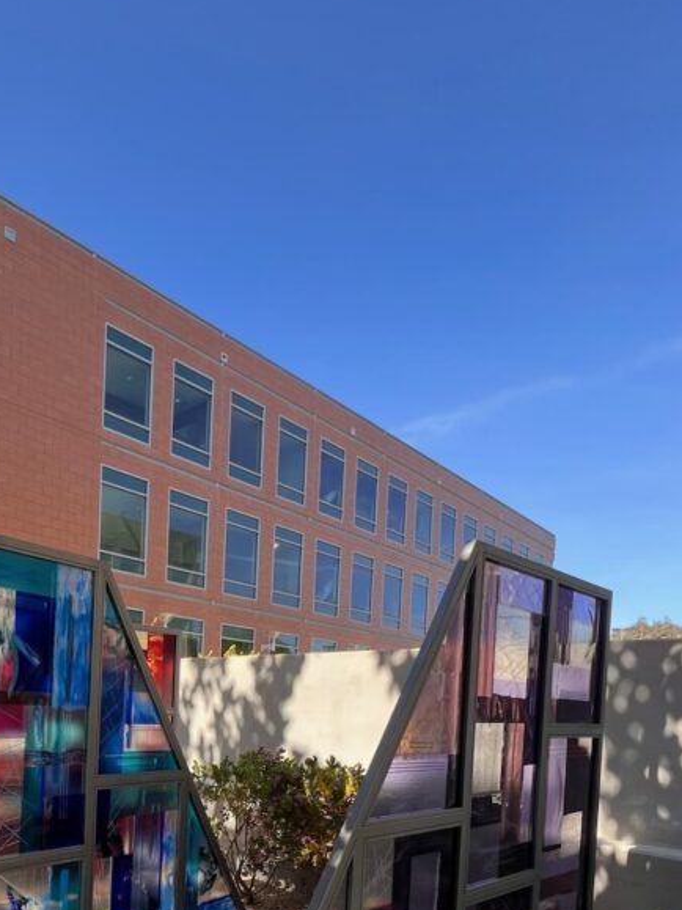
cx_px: 130
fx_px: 604
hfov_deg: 54.6
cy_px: 731
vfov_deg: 66.9
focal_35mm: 23
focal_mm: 1.57
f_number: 1.8
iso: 32
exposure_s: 1/246
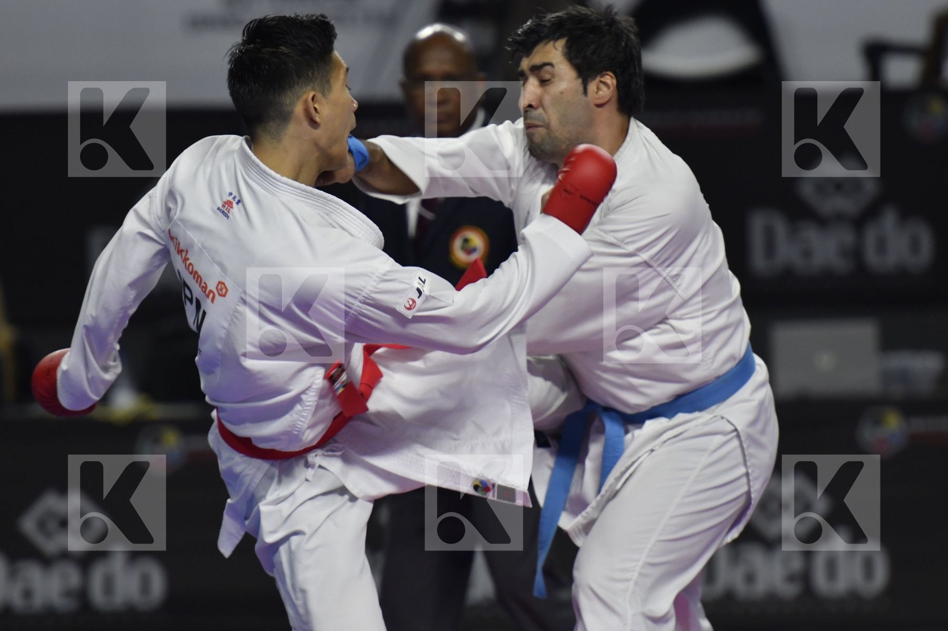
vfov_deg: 3.3
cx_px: 474
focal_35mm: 420
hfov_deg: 4.9
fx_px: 11053
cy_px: 316
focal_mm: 280
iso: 1250
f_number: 4
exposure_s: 1/800
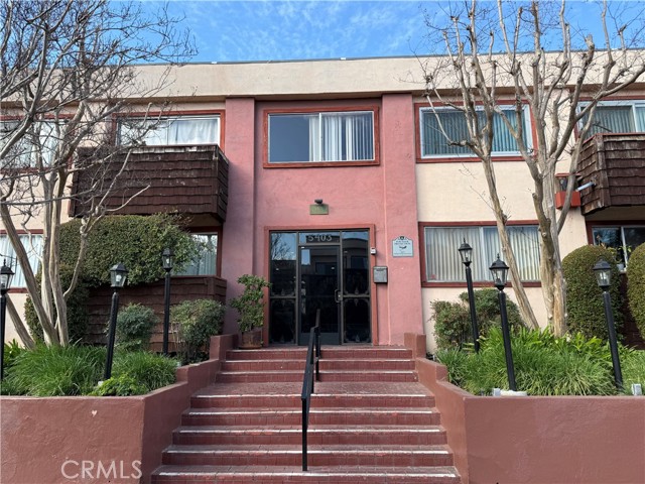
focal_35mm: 24
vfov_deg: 56.8
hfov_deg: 71.6
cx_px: 322
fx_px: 447
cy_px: 242
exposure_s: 1/1230
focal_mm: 6.76
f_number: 1.78
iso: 80
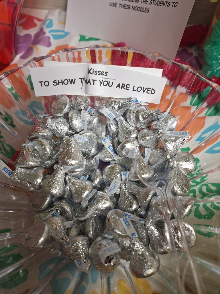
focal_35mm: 23
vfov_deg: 73.9
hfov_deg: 58.9
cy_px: 147
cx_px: 110
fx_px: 195
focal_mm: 5.54
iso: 200
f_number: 1.8
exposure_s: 1/40
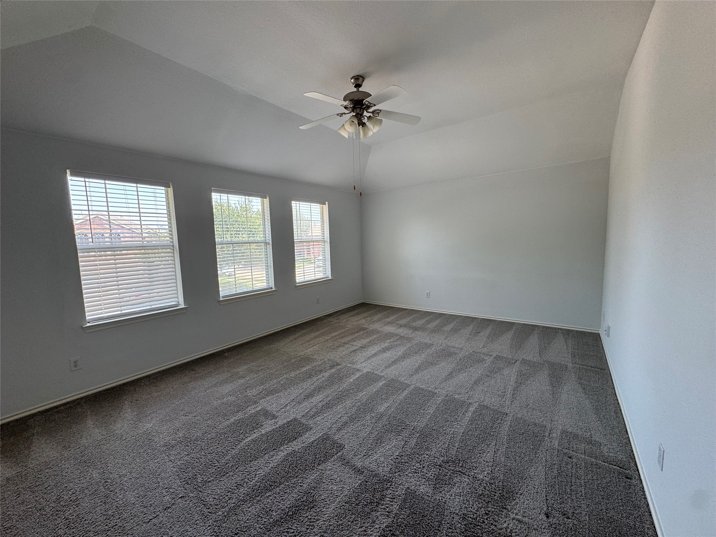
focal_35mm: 14
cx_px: 358
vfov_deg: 85.7
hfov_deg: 102.1
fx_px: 290
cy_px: 268
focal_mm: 2.22
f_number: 2.2
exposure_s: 1/99
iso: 100
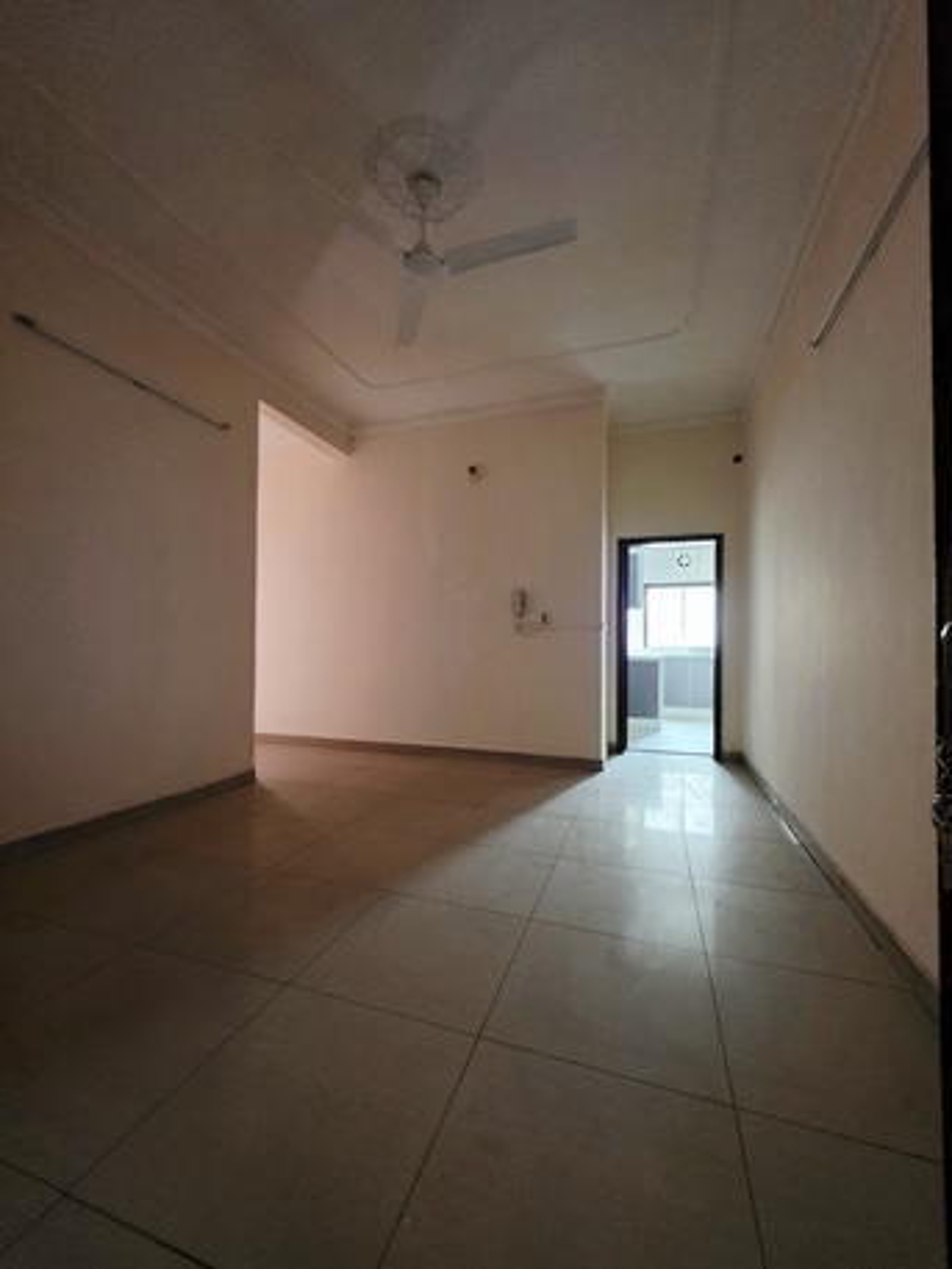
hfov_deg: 89.9
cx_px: 476
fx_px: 476
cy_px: 634
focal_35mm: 13
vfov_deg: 106.2
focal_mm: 2.2
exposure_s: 1/50.3
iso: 1000
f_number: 1.9
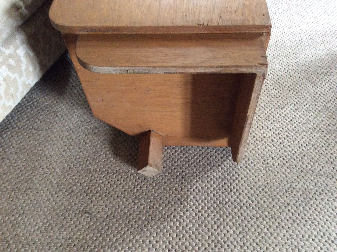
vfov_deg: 44.1
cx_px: 168
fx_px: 311
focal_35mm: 32
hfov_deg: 56.9
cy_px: 126
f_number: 2.4
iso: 320
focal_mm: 3.3
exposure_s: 1/17
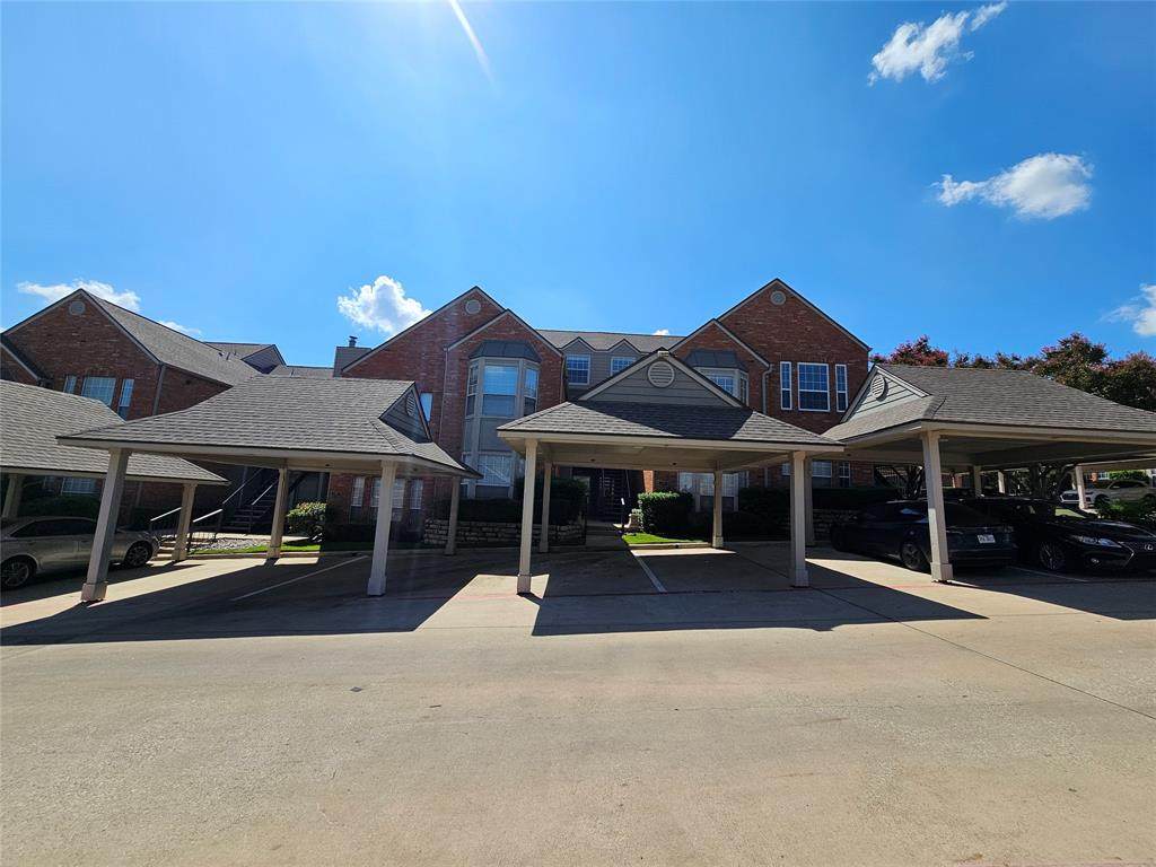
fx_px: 434
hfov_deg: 106.2
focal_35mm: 13
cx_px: 578
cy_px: 434
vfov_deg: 89.9
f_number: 2.2
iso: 50
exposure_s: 1/3354
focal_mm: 2.2
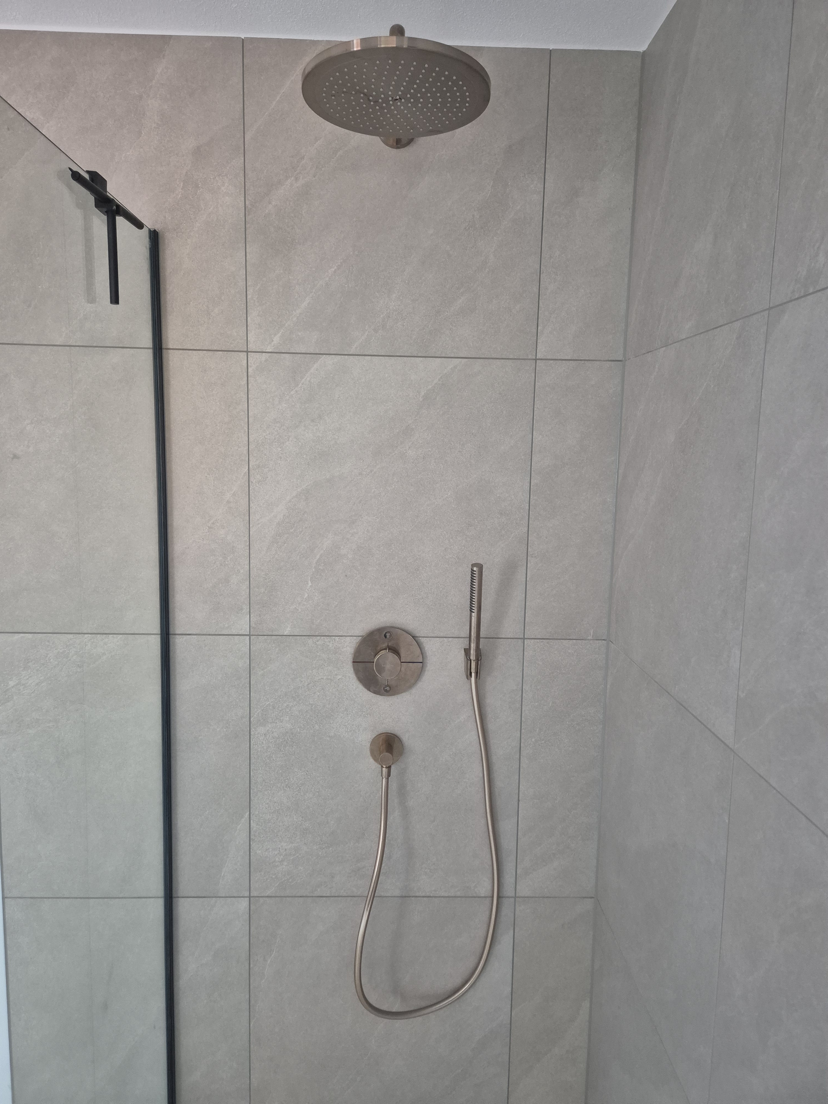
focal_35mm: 23
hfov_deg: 58.9
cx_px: 414
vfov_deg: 73.9
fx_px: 734
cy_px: 552
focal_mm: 5.4
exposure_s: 1/100
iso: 1000
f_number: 1.8
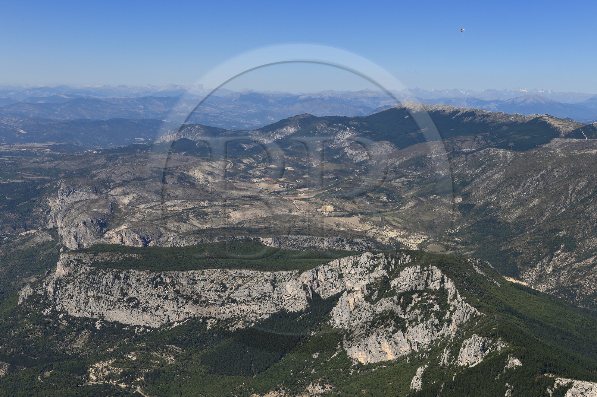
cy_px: 198
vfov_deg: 24.6
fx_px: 912
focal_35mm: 55
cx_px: 298
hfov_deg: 36.3
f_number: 10
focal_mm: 55
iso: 200
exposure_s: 1/640
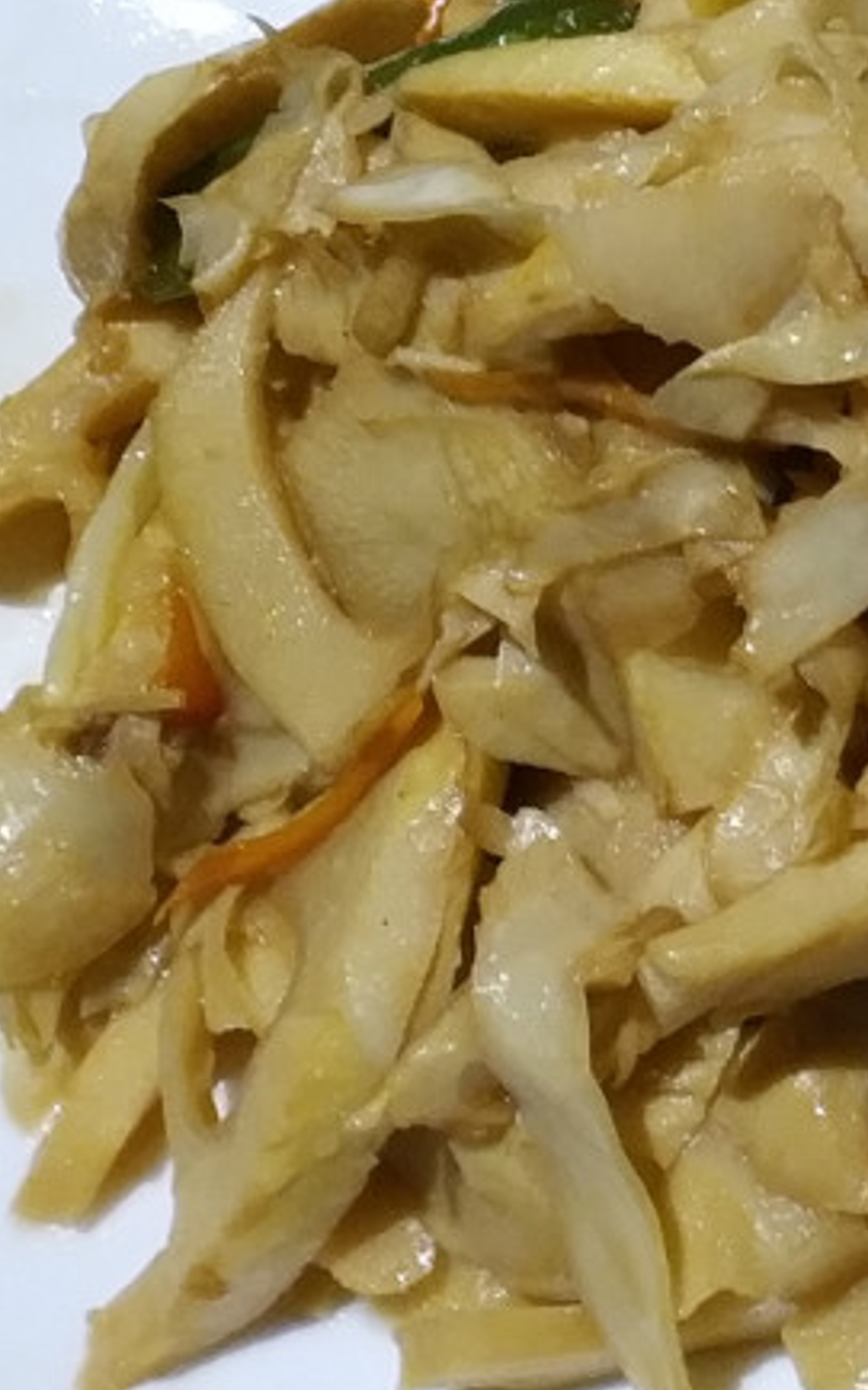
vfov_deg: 16.0
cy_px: -330
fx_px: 4734
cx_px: 2127
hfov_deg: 9.3
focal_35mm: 125
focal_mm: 4.5
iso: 285
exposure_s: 1/25
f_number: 2
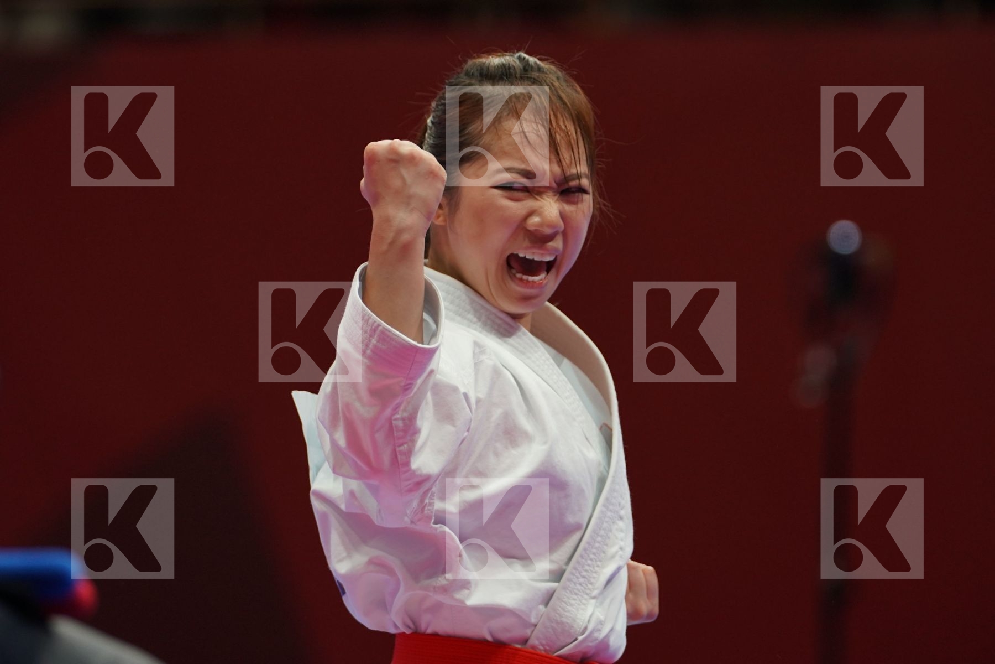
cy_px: 332
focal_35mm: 346
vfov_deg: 4.0
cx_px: 498
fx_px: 9562
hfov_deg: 6.0
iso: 1000
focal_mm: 231
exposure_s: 1/500
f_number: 4
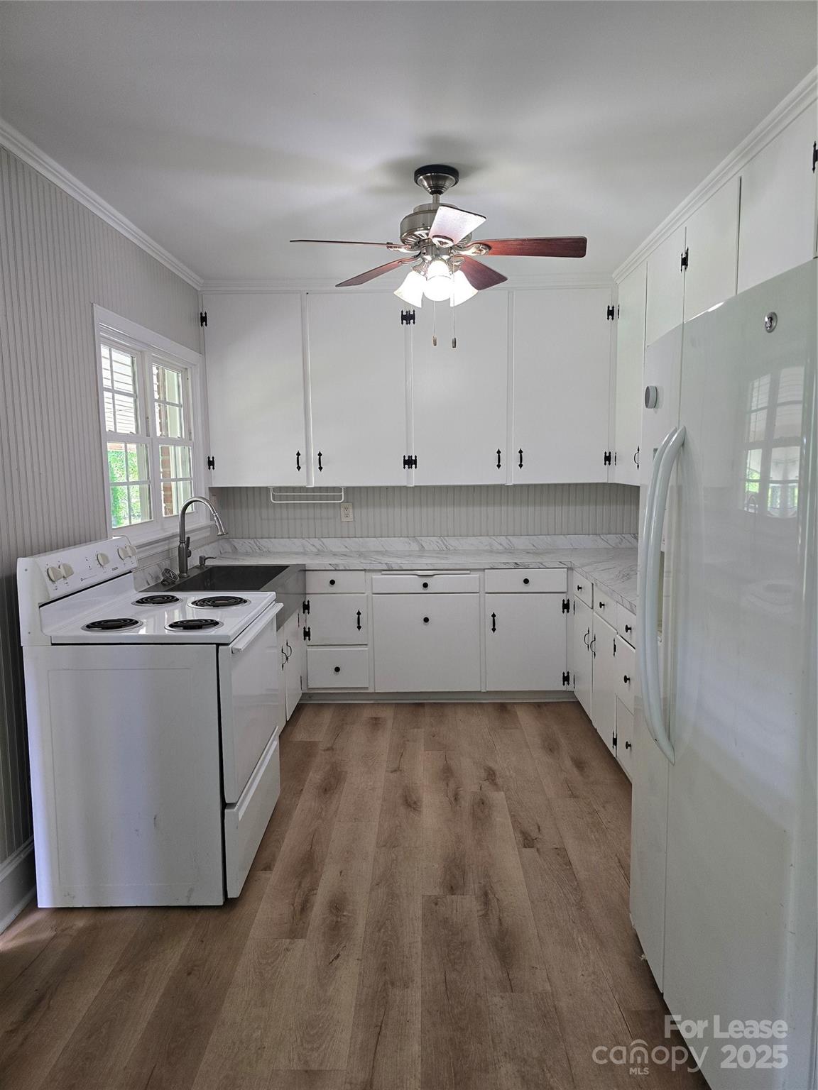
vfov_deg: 73.9
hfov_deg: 58.9
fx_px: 725
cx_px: 409
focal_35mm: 23
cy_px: 545
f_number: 1.7
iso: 320
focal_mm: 6.3
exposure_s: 1/120
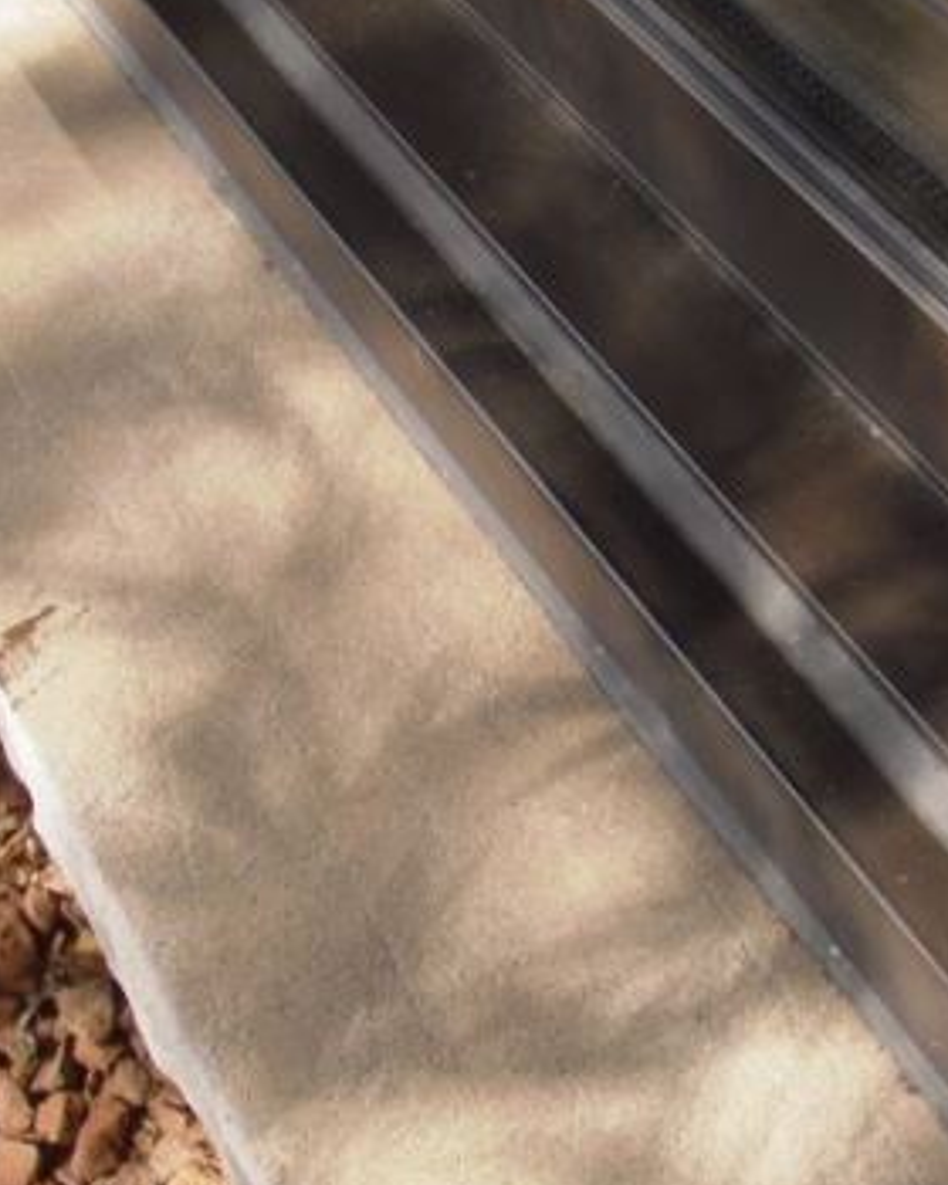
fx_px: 2139
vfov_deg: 31.0
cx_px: 582
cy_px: 586
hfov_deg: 24.9
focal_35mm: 61
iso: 100
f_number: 3.5
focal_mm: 6.7
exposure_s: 1/200
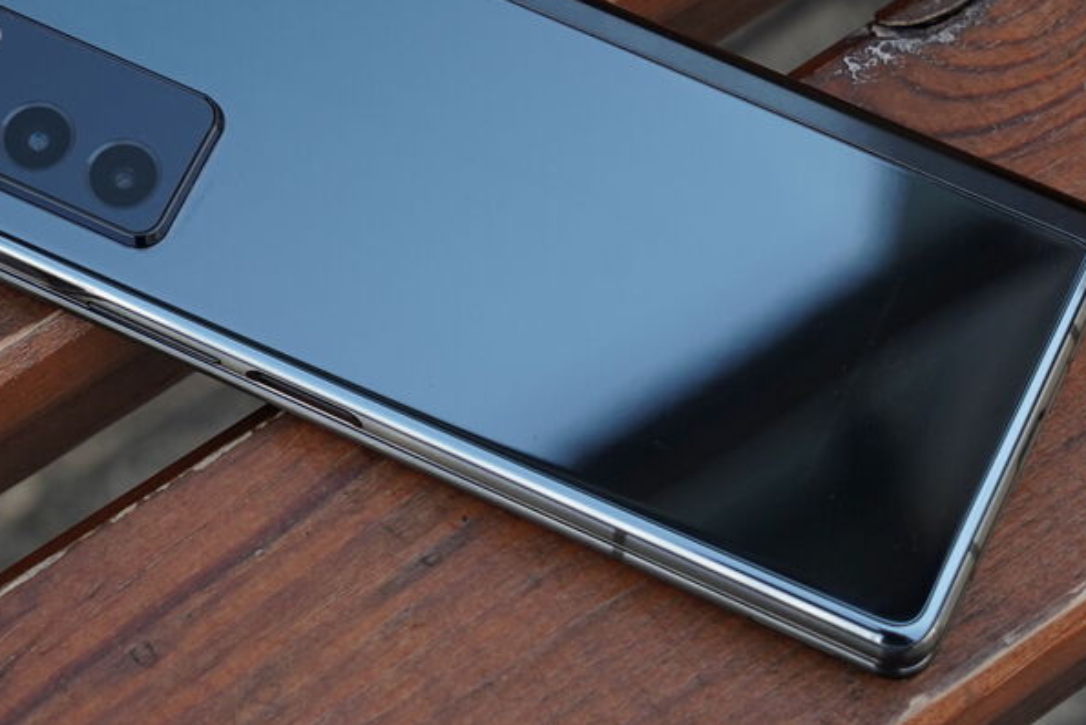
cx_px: 441
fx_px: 2776
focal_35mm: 92
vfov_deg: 14.8
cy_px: 230
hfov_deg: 22.1
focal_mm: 57
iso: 500
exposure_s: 1/250
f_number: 6.3
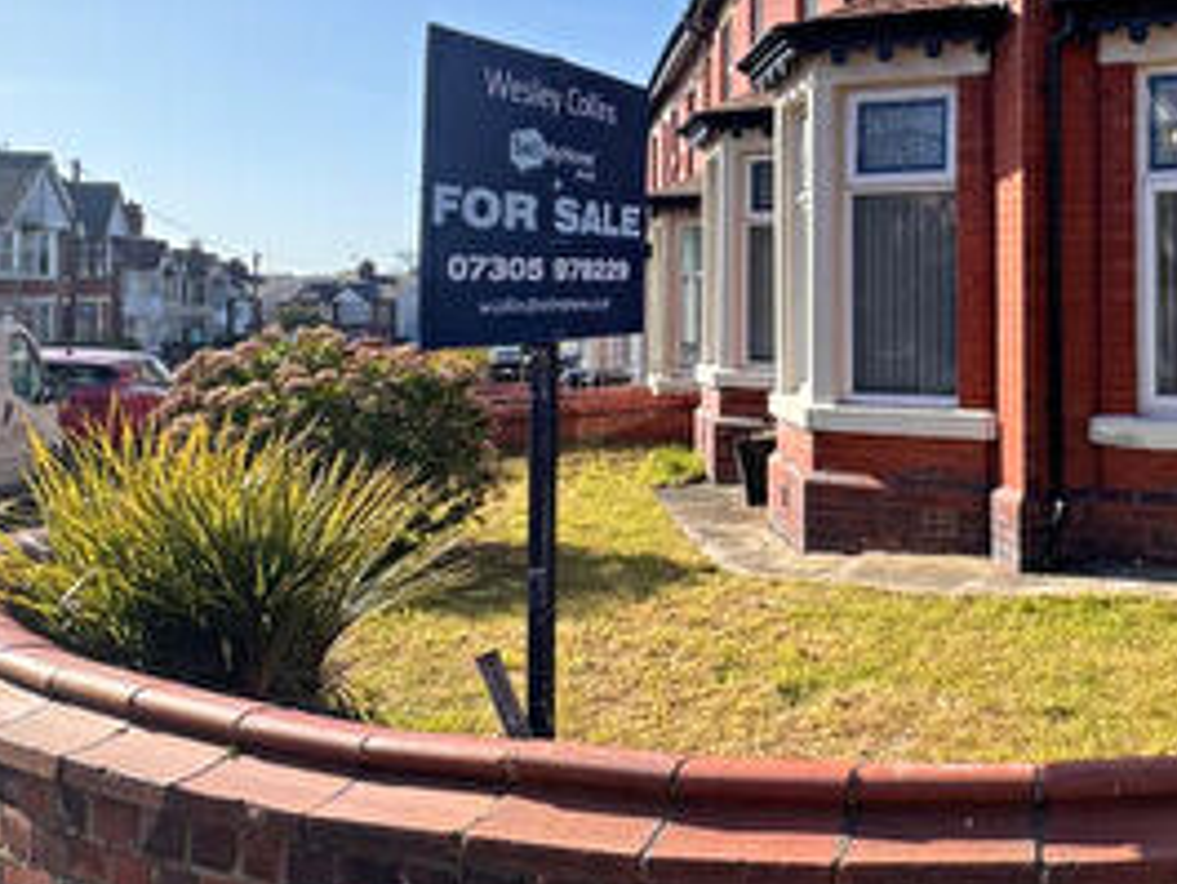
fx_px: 1259
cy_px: 264
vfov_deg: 38.1
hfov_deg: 45.9
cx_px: 1035
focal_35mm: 37
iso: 50
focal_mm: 2.22
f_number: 2.2
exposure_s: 1/980
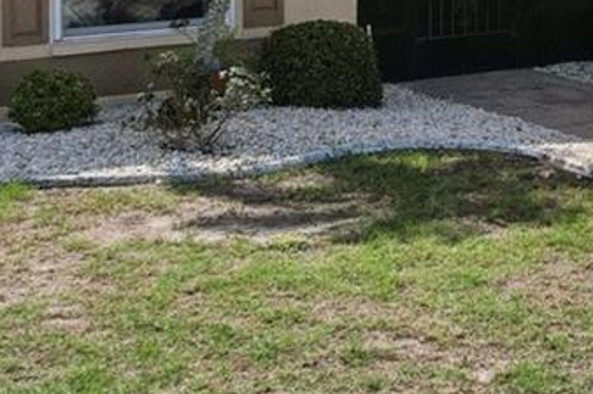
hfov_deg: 18.2
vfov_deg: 12.9
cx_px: 782
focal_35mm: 104
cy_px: -40
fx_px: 1712
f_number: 2.8
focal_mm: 8.38
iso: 150
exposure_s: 1/4000
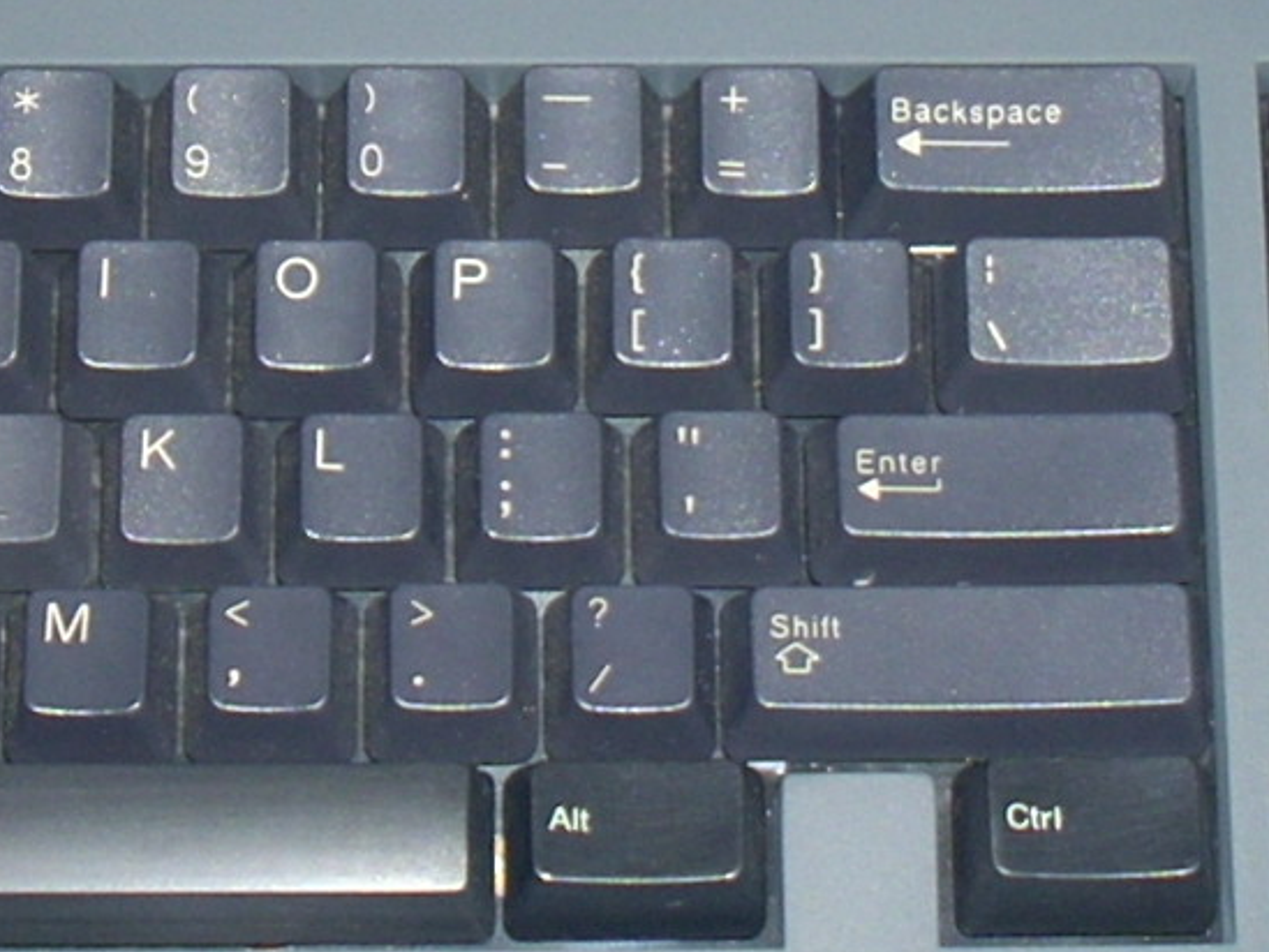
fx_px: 5060
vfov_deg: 10.7
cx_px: 569
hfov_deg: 14.3
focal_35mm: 138
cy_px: 55
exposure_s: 1/60
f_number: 2.8
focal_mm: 6.2
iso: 64
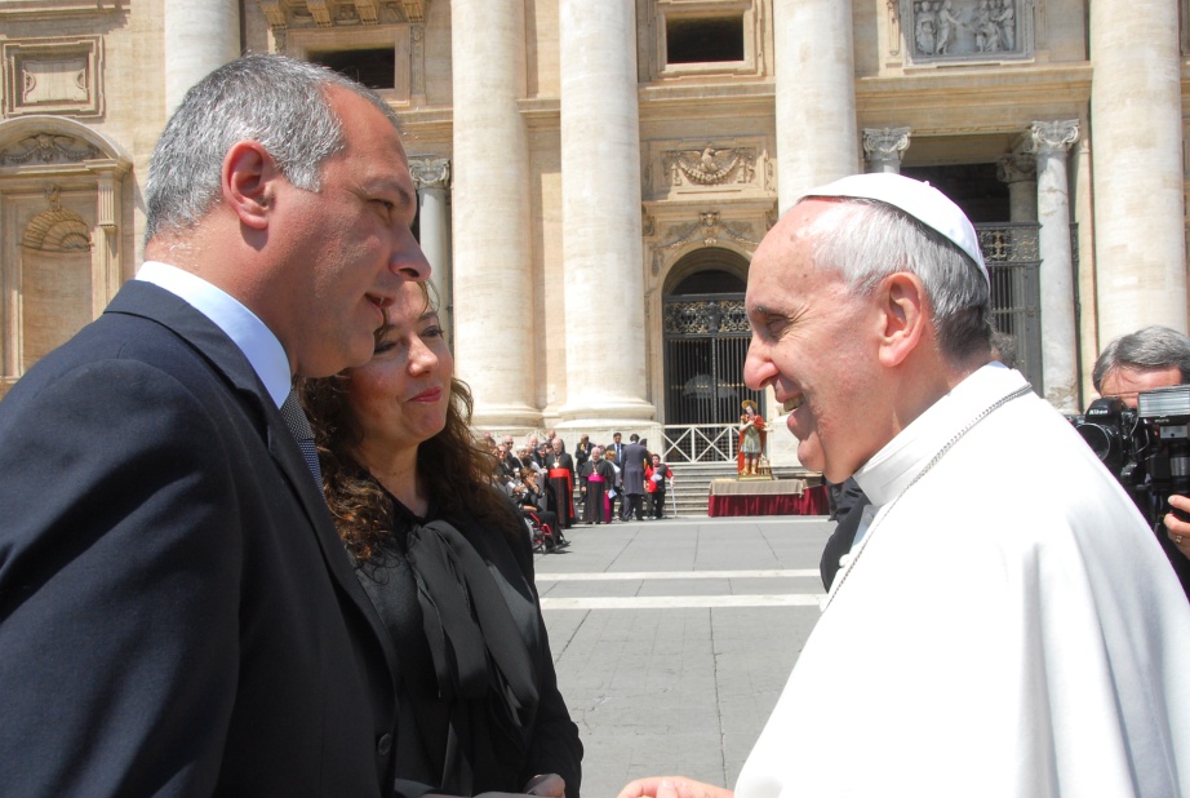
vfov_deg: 33.5
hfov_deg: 48.4
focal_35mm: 40
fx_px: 1324
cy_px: 436
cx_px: 590
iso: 320
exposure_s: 1/250
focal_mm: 24
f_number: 11
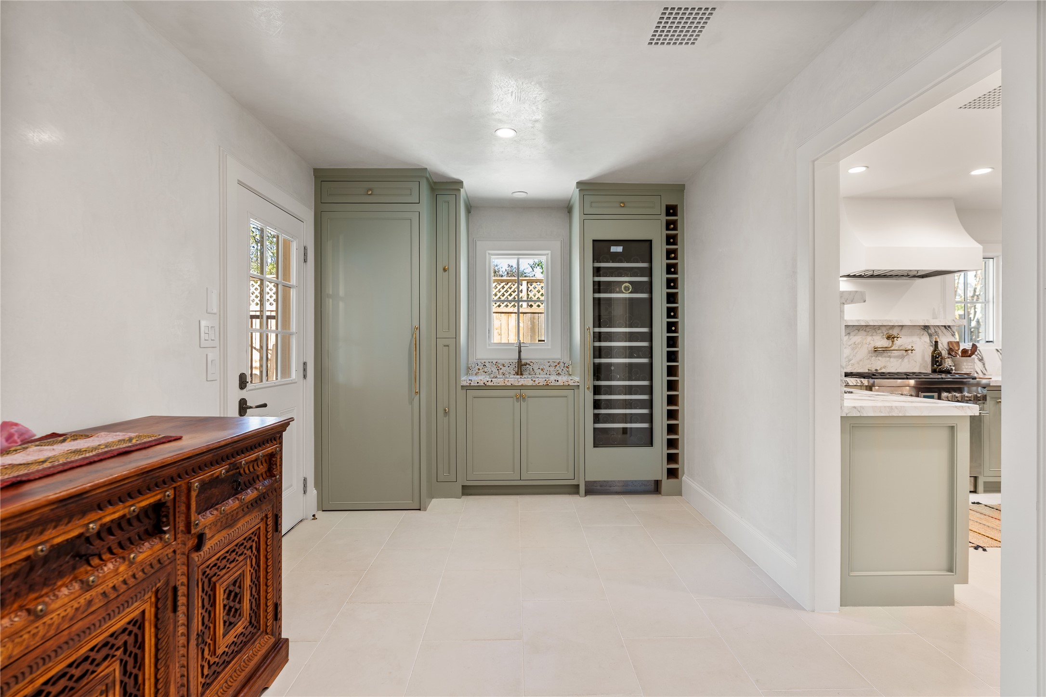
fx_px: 465
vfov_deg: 73.7
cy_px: 348
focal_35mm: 16
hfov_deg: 96.7
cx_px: 523
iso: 100
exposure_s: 1/5
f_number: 5.6
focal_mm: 16
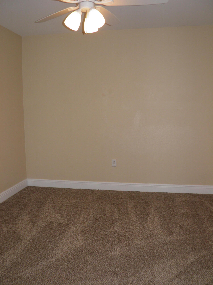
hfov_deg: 46.8
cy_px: 142
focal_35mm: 30
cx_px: 106
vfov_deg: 60.0
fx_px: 246
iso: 50
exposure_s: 1/40
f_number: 3
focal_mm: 5.5
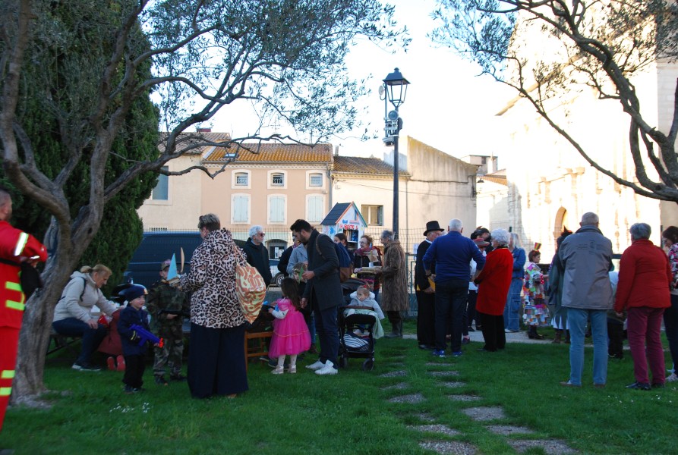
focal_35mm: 39
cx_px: 339
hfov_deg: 49.4
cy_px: 228
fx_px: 736
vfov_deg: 34.4
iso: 400
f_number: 5.6
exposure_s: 1/200
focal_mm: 26
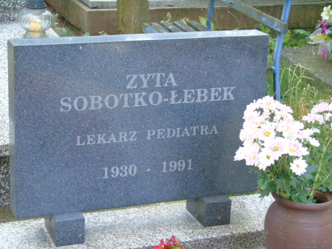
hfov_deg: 23.8
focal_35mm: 82
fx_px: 786
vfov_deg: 18.0
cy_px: 124
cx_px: 166
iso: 160
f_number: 4.1
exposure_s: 1/30
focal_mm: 15
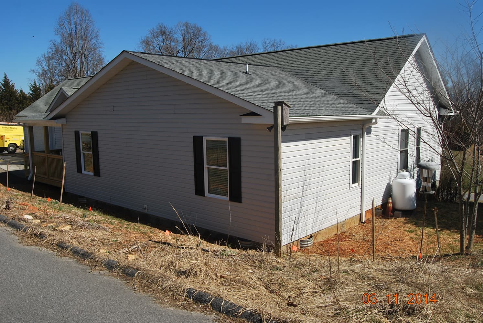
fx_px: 403
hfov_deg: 61.9
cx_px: 242
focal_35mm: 30
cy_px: 162
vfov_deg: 43.7
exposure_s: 1/200
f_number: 8
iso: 100
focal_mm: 20
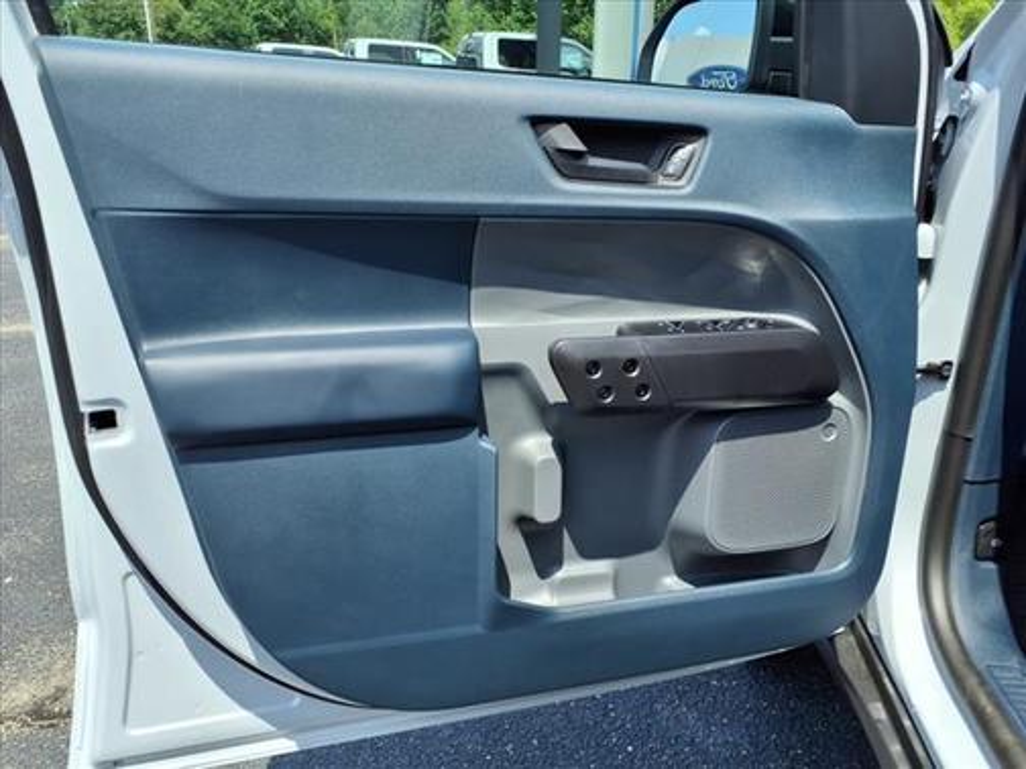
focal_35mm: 27
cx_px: 513
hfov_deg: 65.3
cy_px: 384
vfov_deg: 51.4
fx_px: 800
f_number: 1.9
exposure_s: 1/1250
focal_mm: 3.58
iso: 40
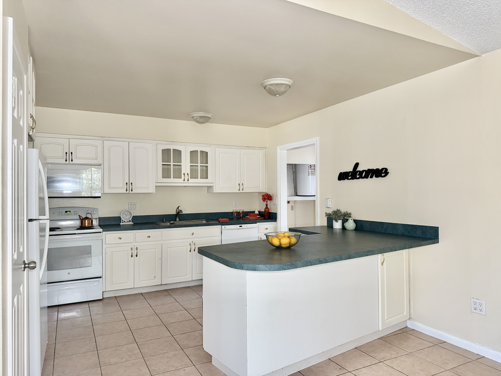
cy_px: 188
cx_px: 250
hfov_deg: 71.6
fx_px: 347
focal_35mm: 24
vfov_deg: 56.8
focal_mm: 6.76
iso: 400
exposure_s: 1/60
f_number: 1.78
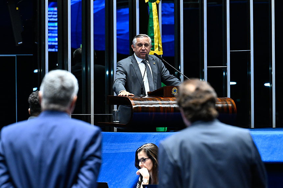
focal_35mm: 200
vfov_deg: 6.8
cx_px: 142
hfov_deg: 10.3
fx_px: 1569
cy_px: 94
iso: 6400
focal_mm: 200
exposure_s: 1/100
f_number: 5.6
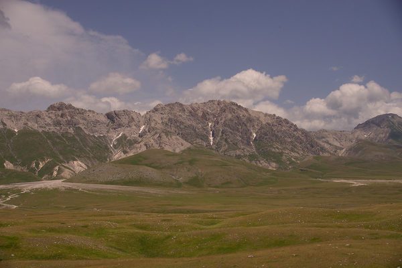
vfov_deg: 27.0
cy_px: 134
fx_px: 558
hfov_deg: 39.6
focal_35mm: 50
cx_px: 201
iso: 200
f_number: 11
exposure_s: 1/1000
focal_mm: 50
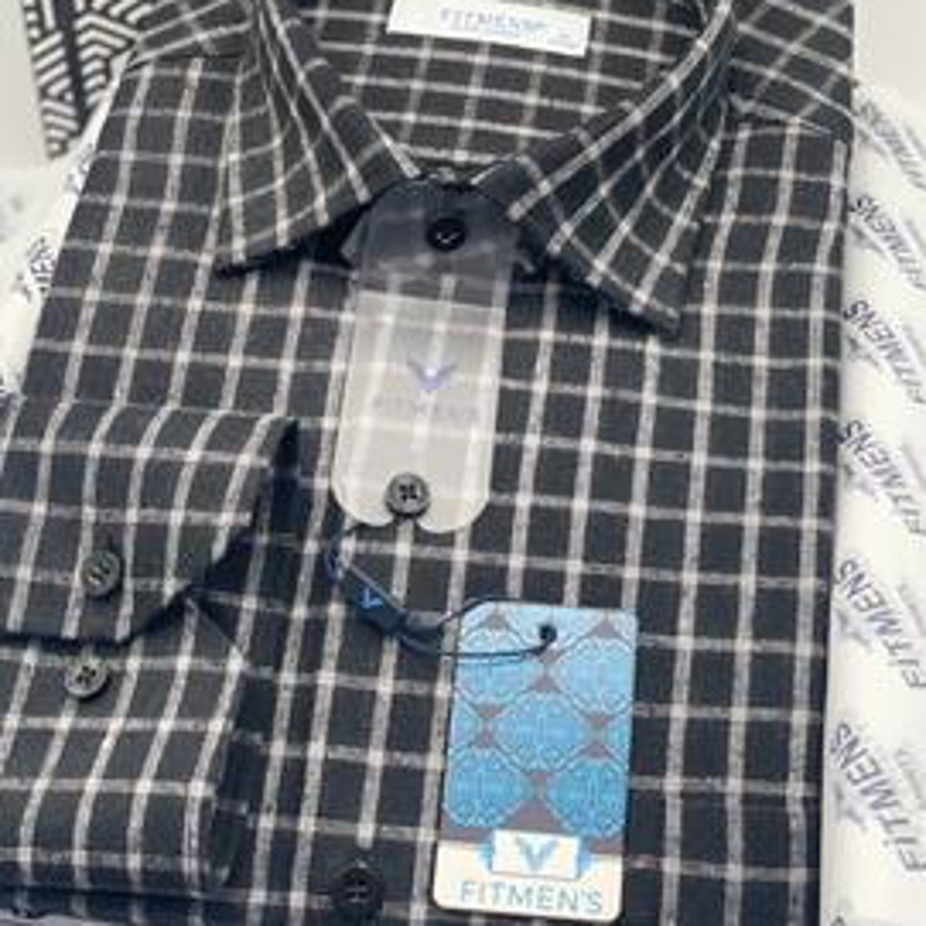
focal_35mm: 70
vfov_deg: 24.6
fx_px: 2119
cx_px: 420
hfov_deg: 24.6
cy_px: 384
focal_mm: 6
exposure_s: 1/100
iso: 25
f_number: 2
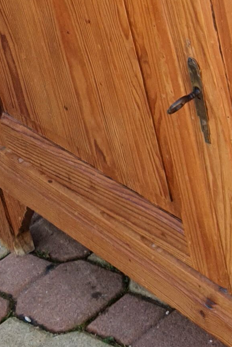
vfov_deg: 16.0
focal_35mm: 125
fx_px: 1207
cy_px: -8
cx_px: 425
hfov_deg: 10.3
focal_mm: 4.32
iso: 50
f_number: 1.7
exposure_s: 1/996
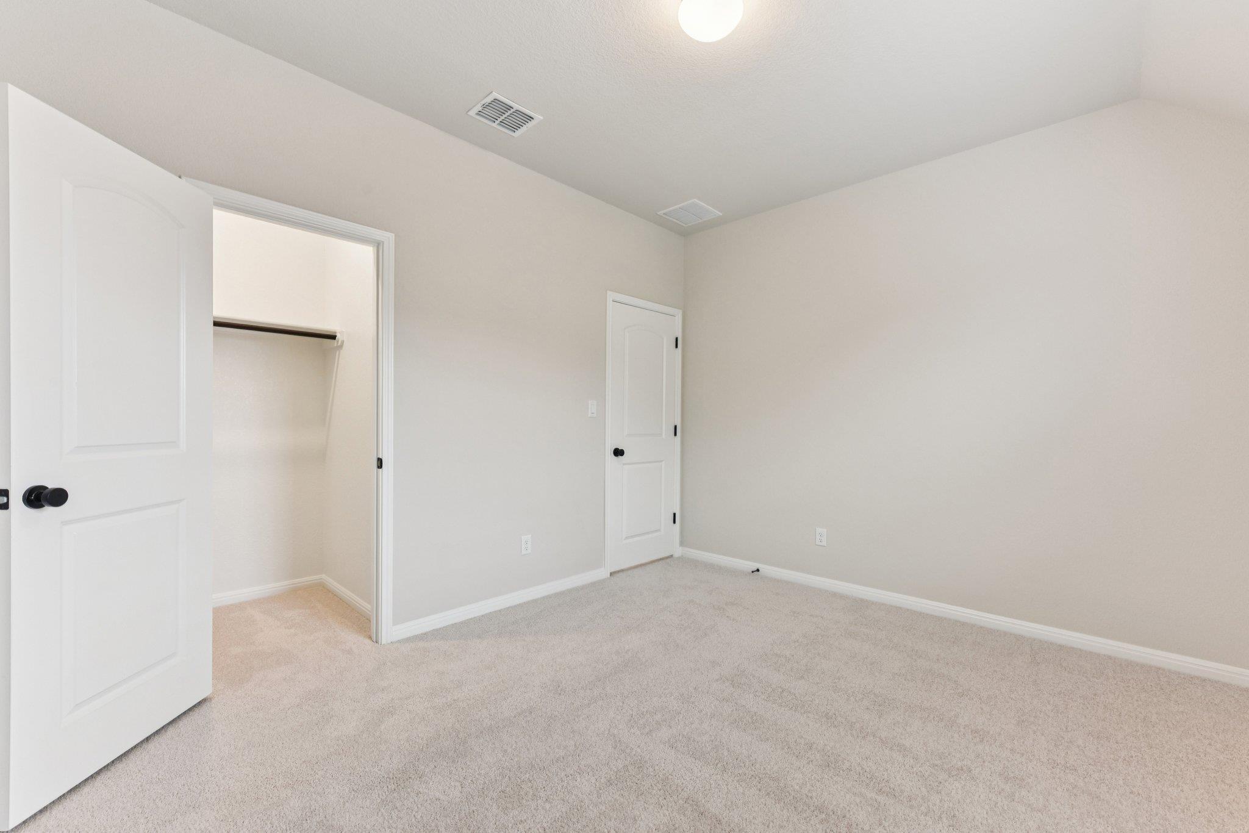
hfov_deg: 104.2
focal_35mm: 14
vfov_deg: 81.2
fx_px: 486
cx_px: 624
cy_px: 416
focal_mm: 14
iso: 320
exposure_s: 1/15
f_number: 8
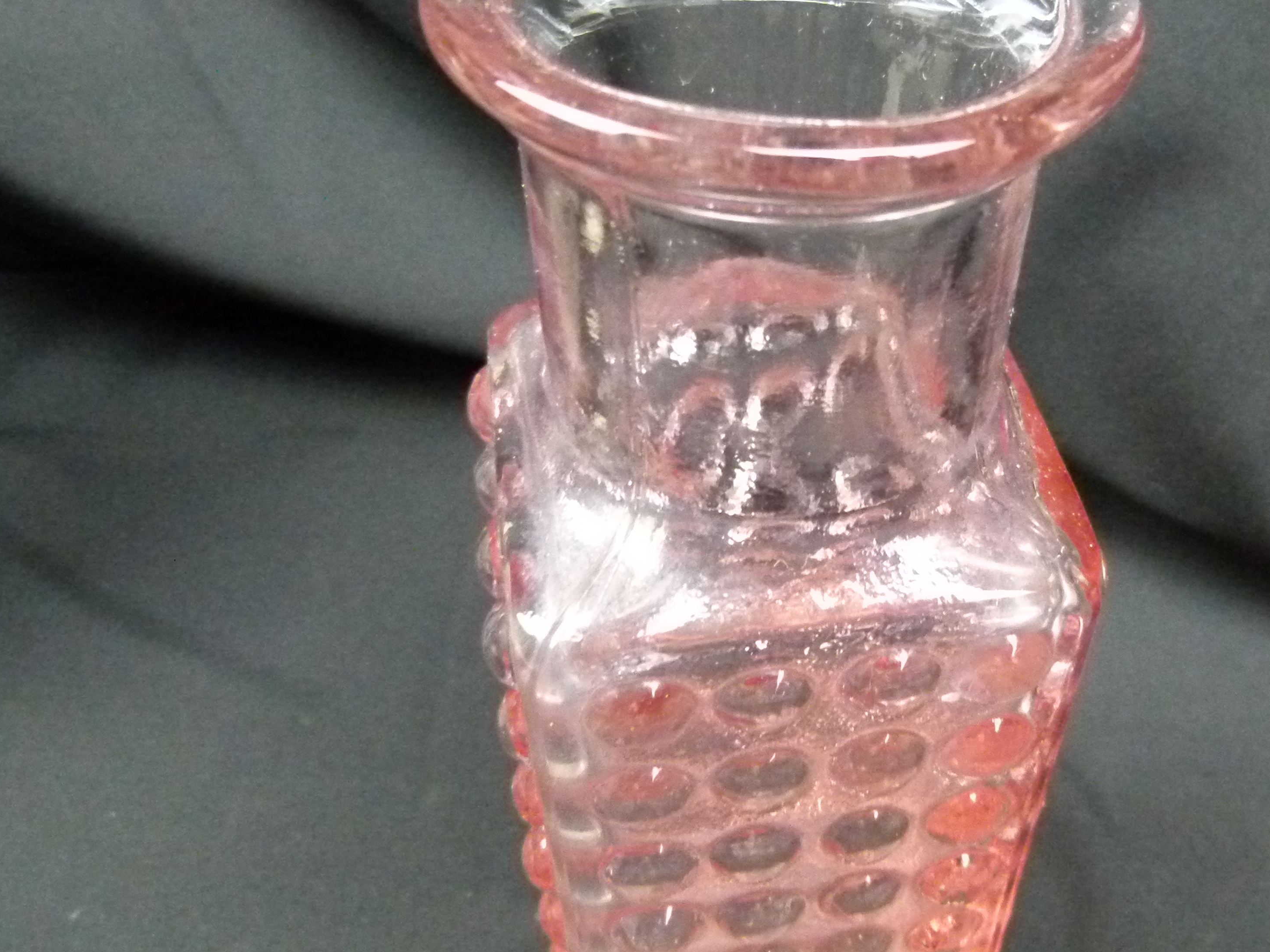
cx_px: 879
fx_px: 1357
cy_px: 447
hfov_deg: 49.0
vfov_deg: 38.6
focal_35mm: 37
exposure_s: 1/30
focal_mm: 4.5
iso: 800
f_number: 2.8
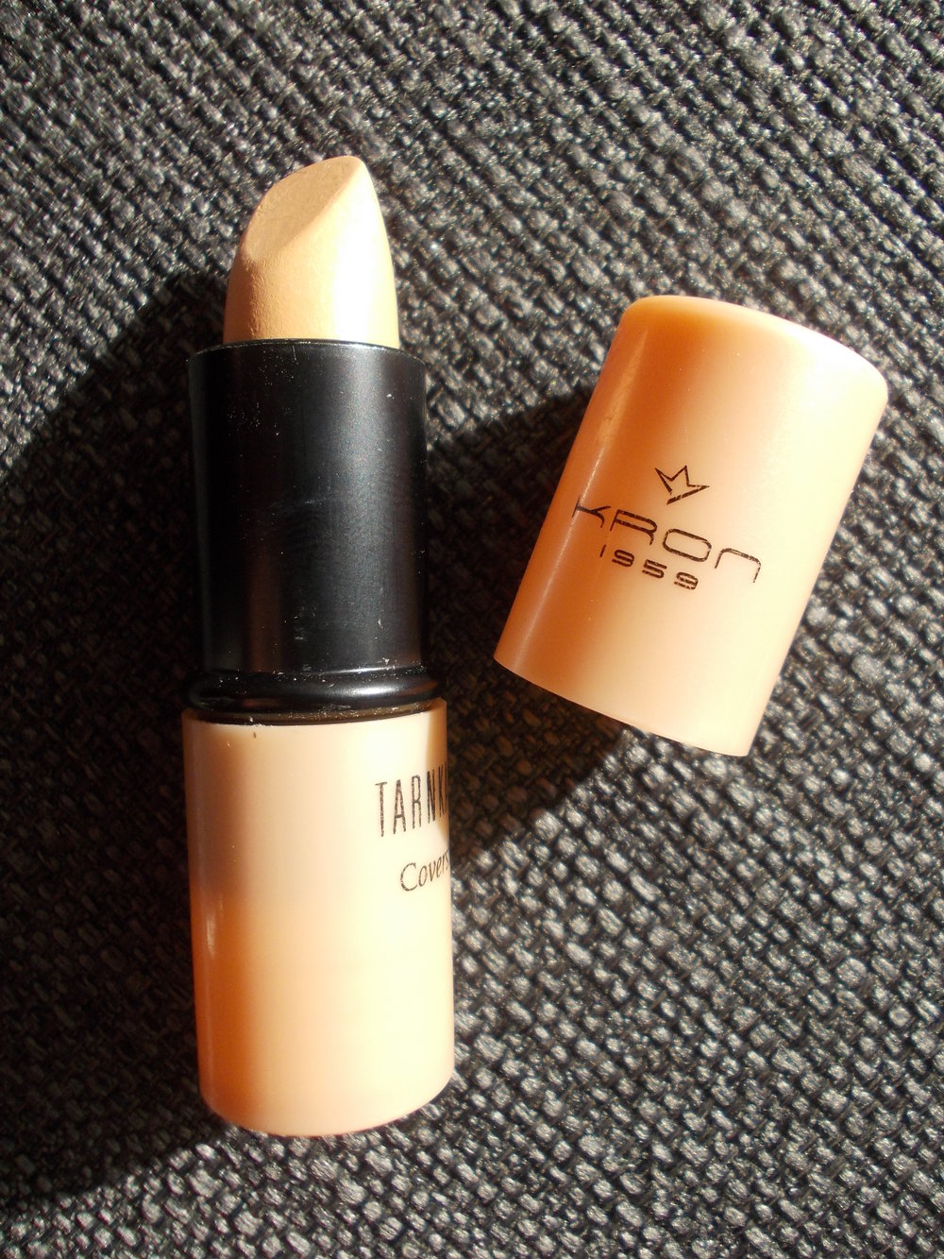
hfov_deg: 49.8
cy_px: 630
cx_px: 472
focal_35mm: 28
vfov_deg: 63.4
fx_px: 1018
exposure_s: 1/400
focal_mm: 4
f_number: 2.7
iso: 80
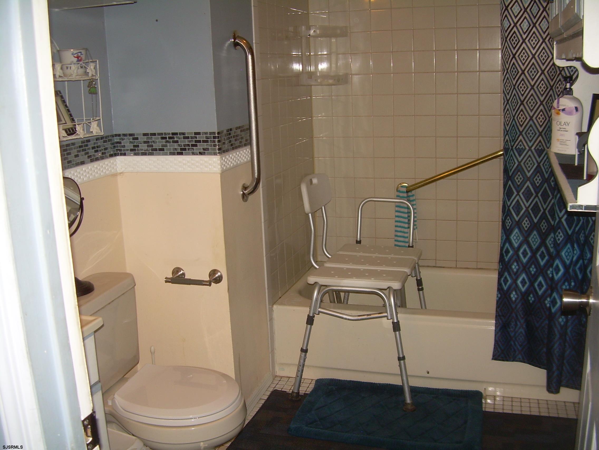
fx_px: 658
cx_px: 300
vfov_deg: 37.7
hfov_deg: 49.0
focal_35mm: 38
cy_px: 225
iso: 65
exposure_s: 1/60
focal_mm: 6.3
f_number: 2.8
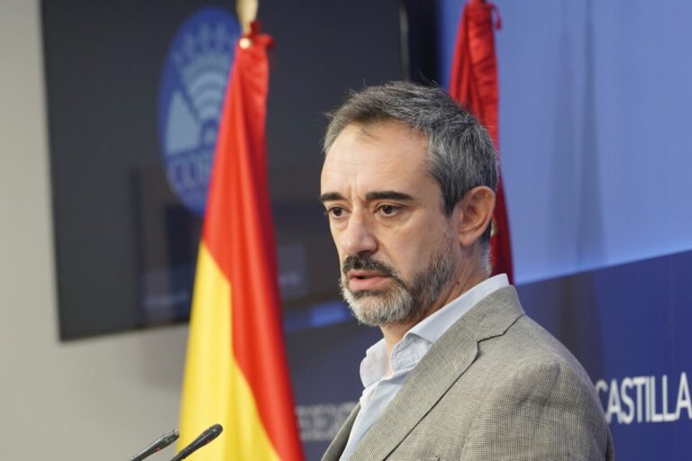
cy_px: 230
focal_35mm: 157
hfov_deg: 13.1
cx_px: 346
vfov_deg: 8.7
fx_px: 3018
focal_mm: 105
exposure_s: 1/200
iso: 1600
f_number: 4
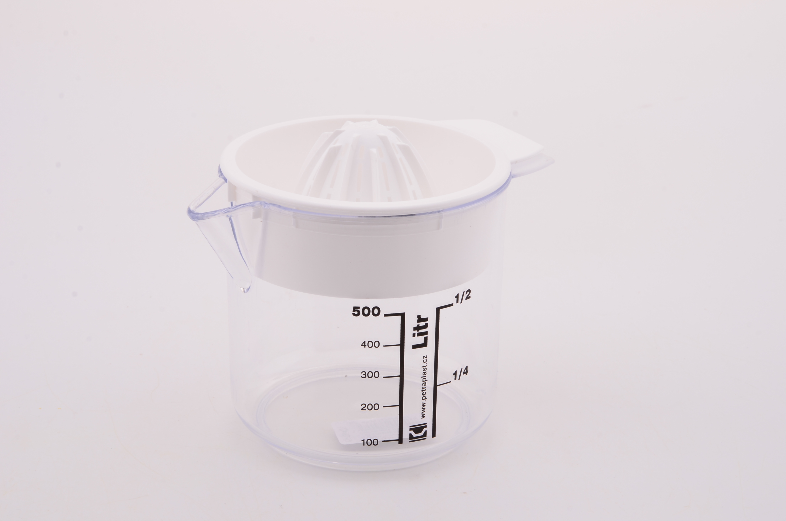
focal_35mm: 90
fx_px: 1961
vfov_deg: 15.1
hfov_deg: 22.7
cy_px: 260
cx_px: 393
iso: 100
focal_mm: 60
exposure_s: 1/125
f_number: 18
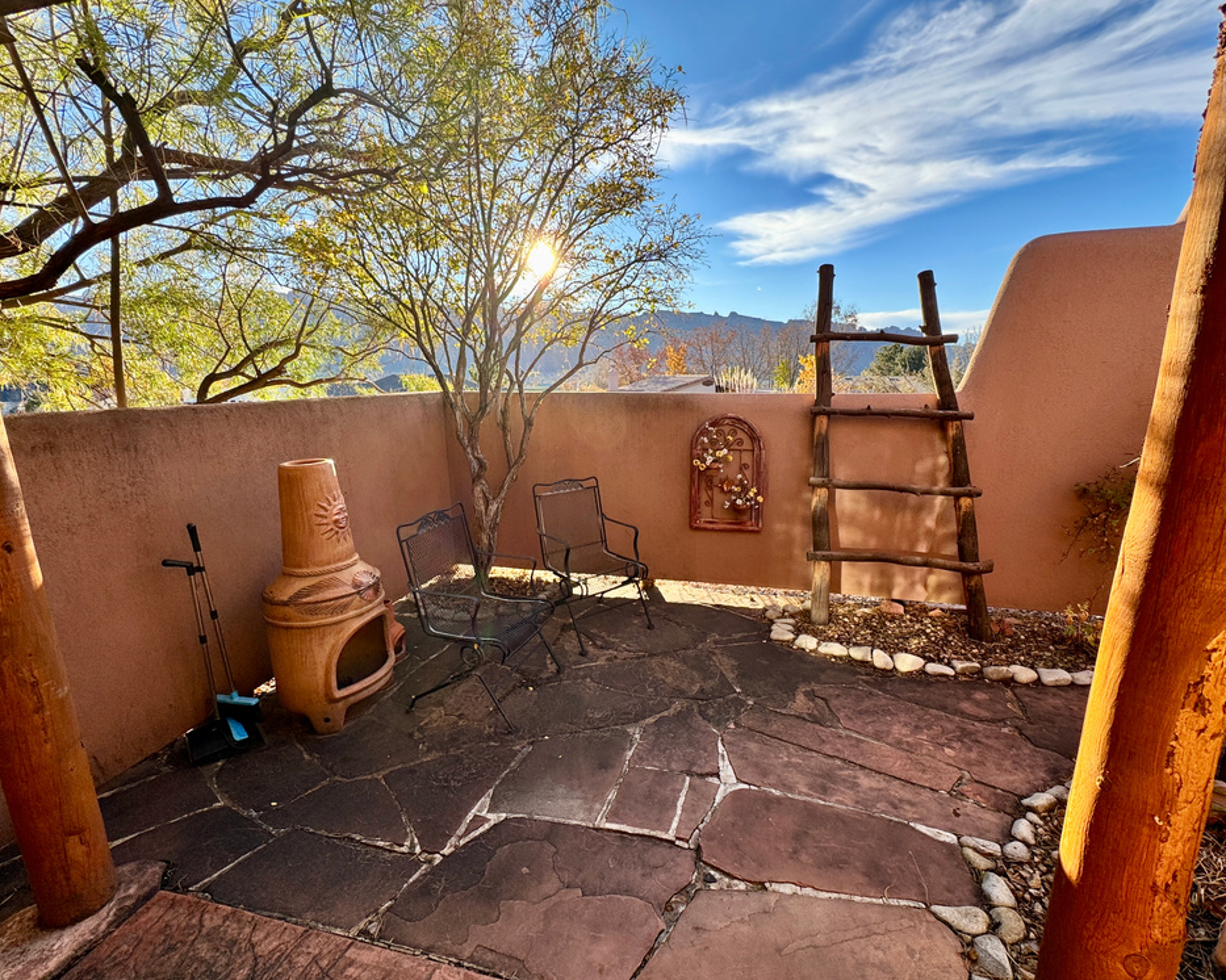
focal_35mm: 15
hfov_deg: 96.8
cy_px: 487
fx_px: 544
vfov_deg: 84.0
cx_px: 629
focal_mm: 2.22
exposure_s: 1/399
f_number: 2.2
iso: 40
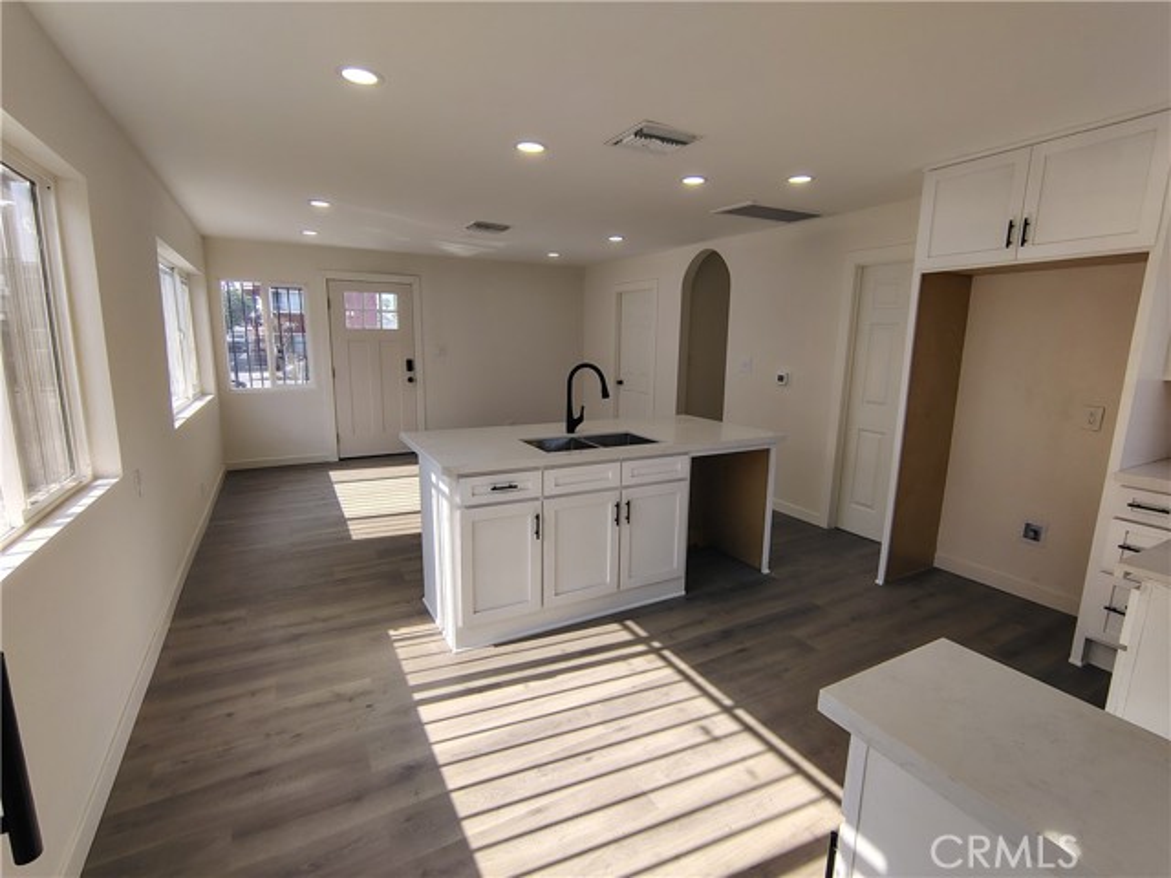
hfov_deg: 94.5
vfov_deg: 78.1
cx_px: 586
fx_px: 541
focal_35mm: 16
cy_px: 439
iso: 100
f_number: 2.2
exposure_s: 1/253
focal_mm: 2.13
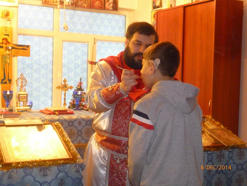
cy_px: 93
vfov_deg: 26.1
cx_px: 124
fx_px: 400
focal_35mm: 56
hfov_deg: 34.3
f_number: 4.4
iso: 800
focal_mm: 10
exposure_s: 1/8
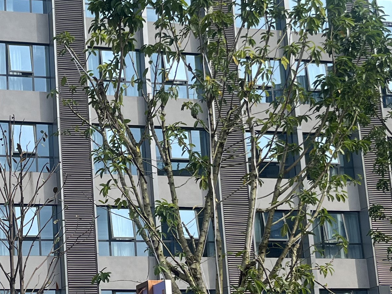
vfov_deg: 16.6
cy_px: 193
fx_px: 1008
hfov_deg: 21.5
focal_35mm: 89
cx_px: 42
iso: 50
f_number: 1.6
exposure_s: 1/2571
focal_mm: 5.1
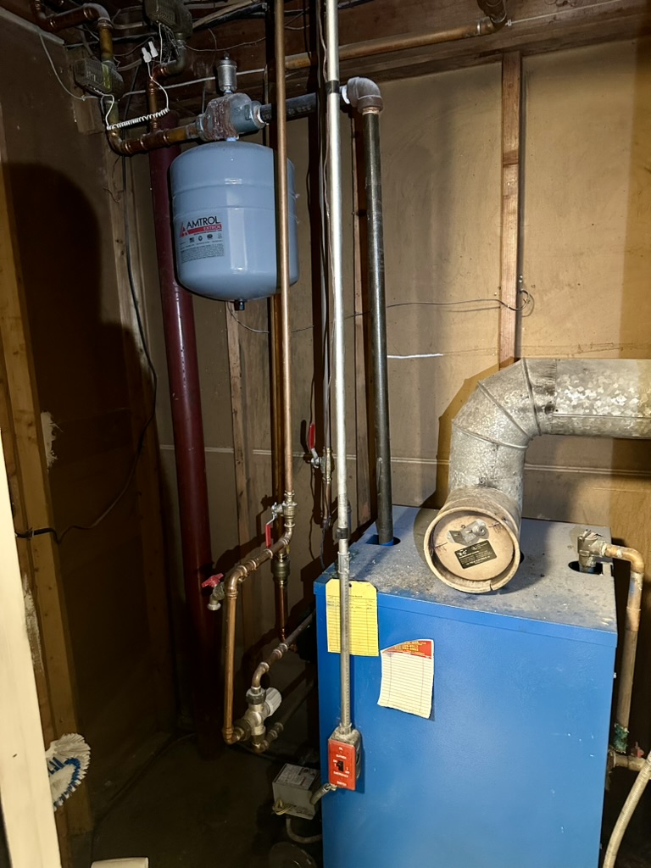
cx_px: 326
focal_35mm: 24
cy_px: 434
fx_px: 602
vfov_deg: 71.6
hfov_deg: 56.8
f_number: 1.78
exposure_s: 1/30
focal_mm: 6.86
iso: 1000
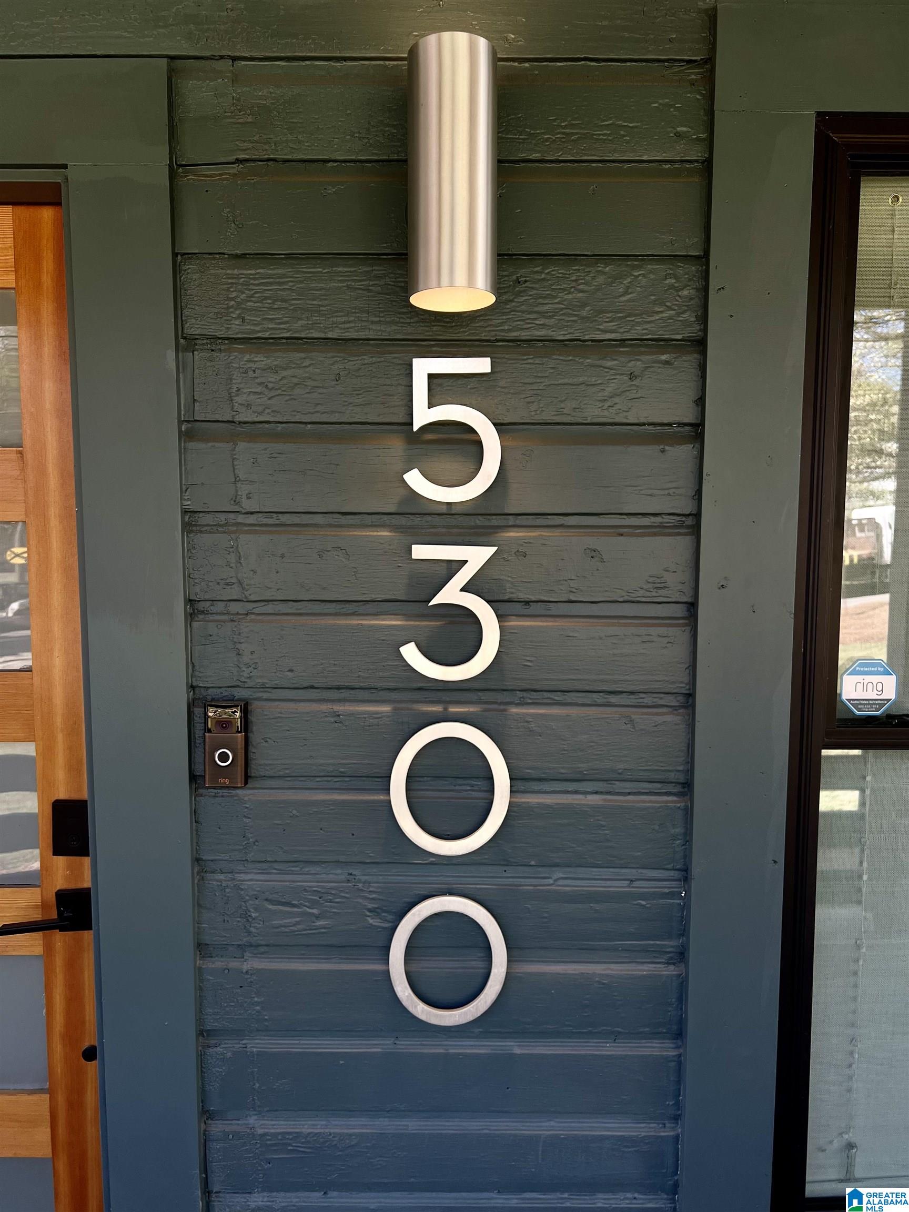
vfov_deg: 67.3
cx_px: 454
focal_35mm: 26
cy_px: 606
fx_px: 910
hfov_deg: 53.1
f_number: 1.5
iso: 50
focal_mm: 5.7
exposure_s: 1/555
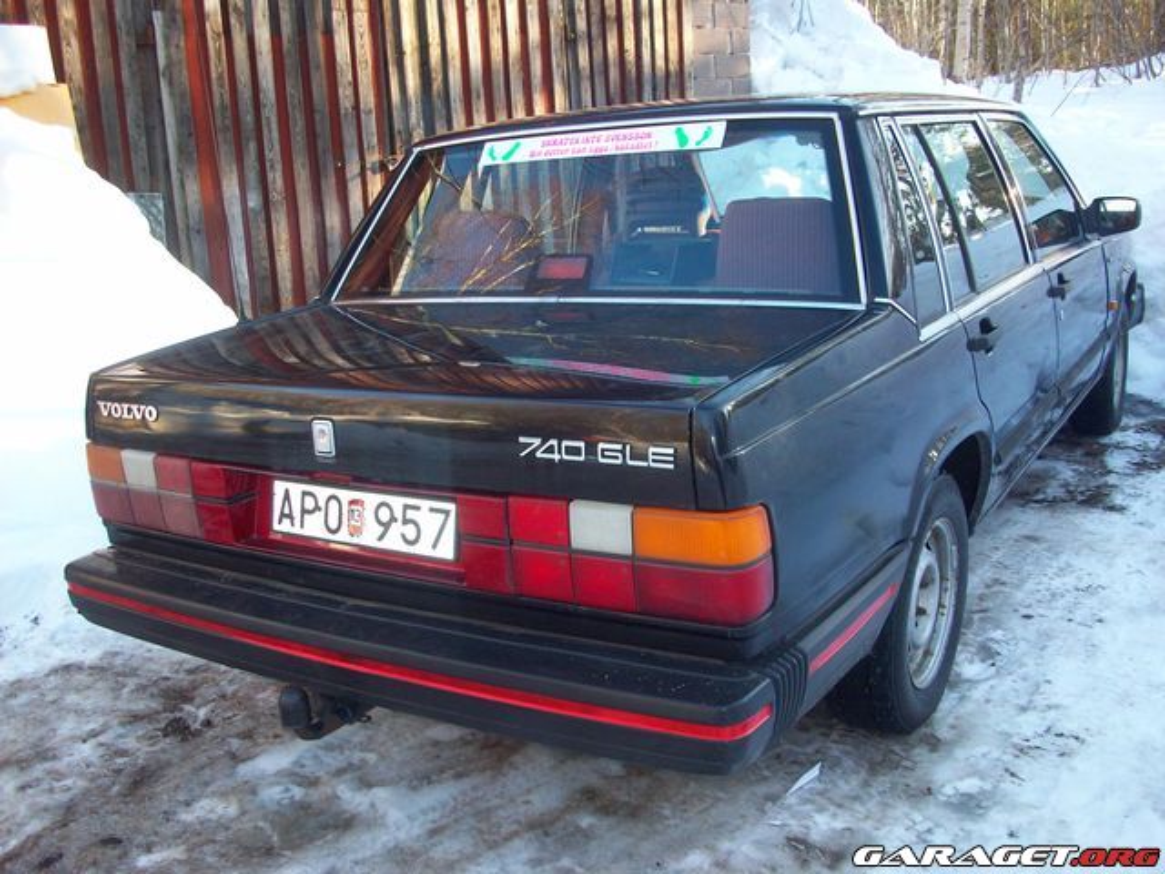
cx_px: 582
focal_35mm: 34
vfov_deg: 41.8
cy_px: 437
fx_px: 1144
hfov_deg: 54.0
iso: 80
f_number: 2.8
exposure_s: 1/87.1
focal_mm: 5.7
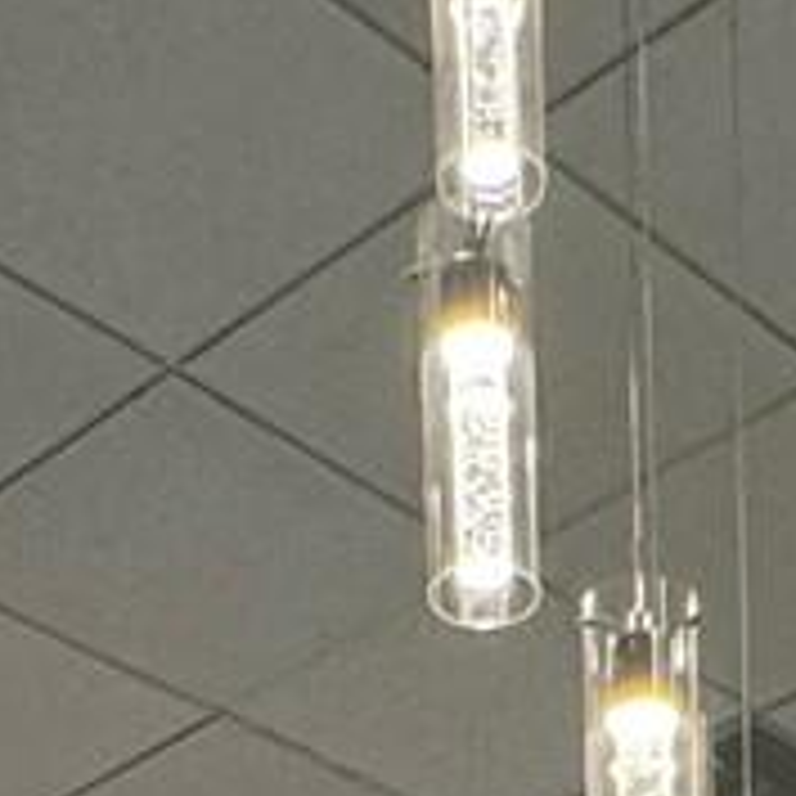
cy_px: 2617
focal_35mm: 112
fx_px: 2914
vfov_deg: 9.9
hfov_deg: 15.5
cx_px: 598
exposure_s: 1/60
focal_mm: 2.22
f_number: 2.2
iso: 160
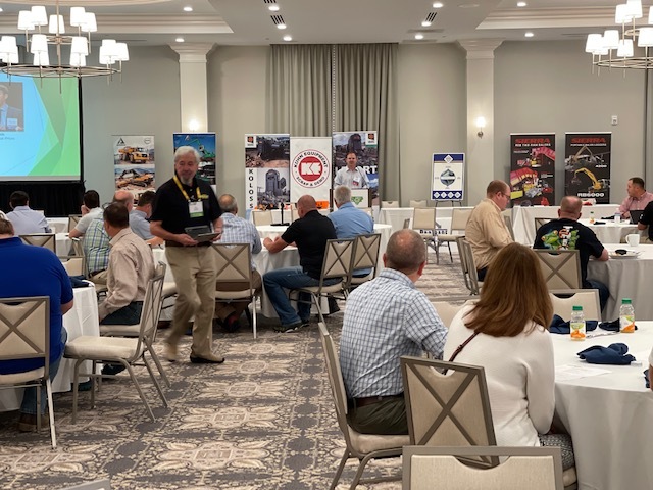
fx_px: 1207
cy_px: 245
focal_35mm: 64
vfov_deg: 22.9
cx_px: 326
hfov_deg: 30.3
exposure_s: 1/40
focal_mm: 7.5
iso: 200
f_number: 2.2
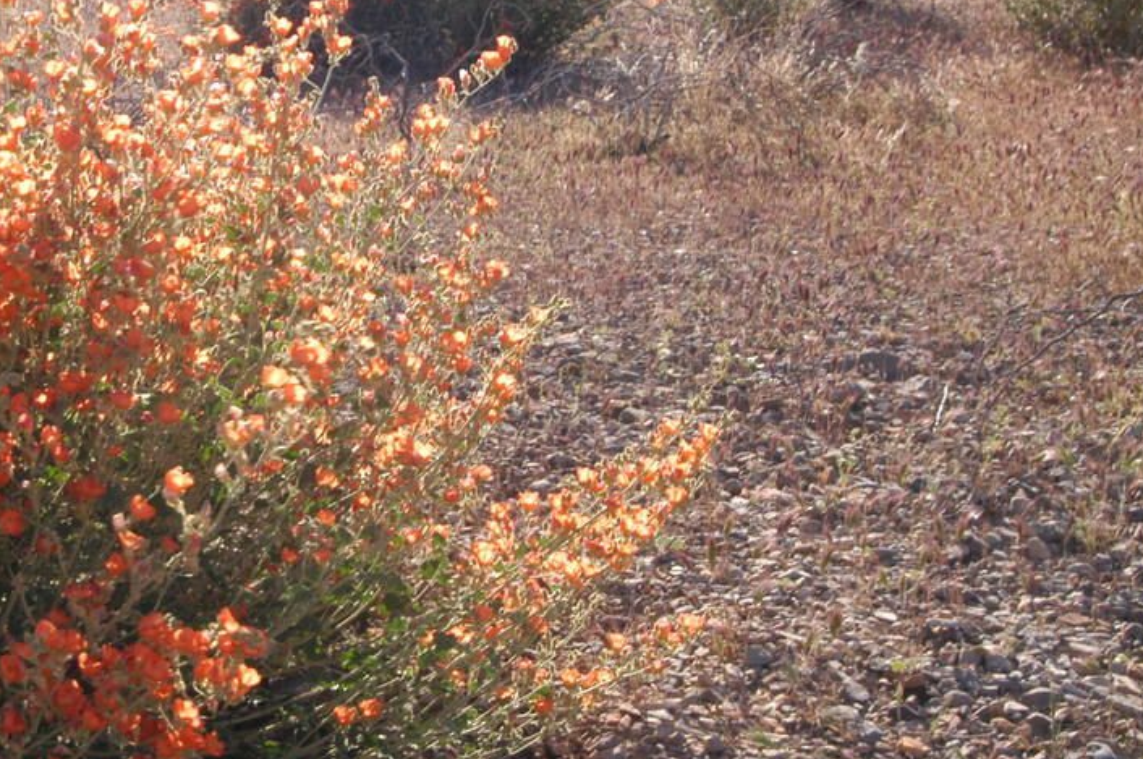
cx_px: 329
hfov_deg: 28.2
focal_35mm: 71
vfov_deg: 19.1
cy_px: 248
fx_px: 2250
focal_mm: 25
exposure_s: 1/40
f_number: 16
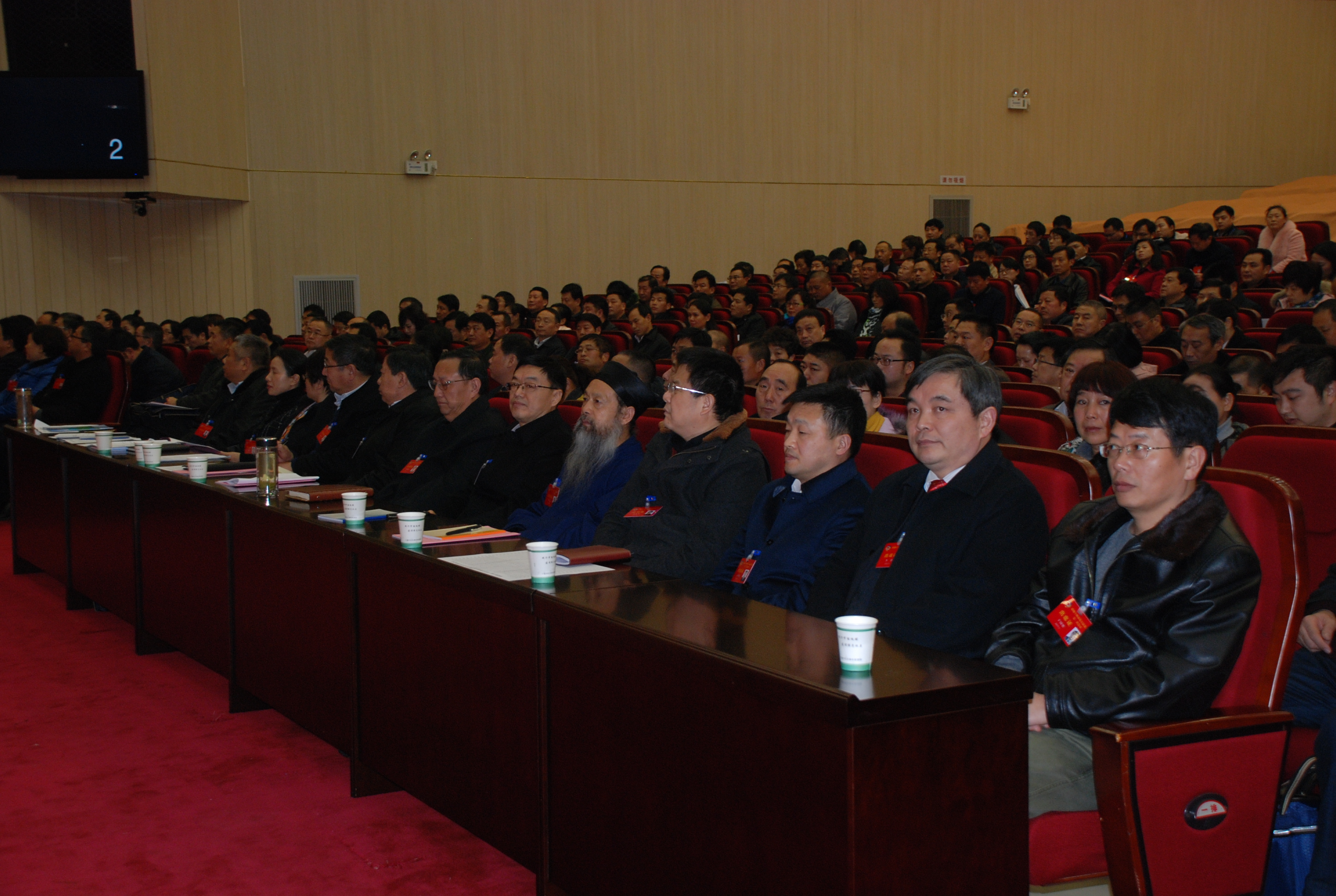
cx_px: 668
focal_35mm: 48
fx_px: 1785
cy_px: 448
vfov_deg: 28.2
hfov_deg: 41.0
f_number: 4.2
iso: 400
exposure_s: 1/60
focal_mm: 32
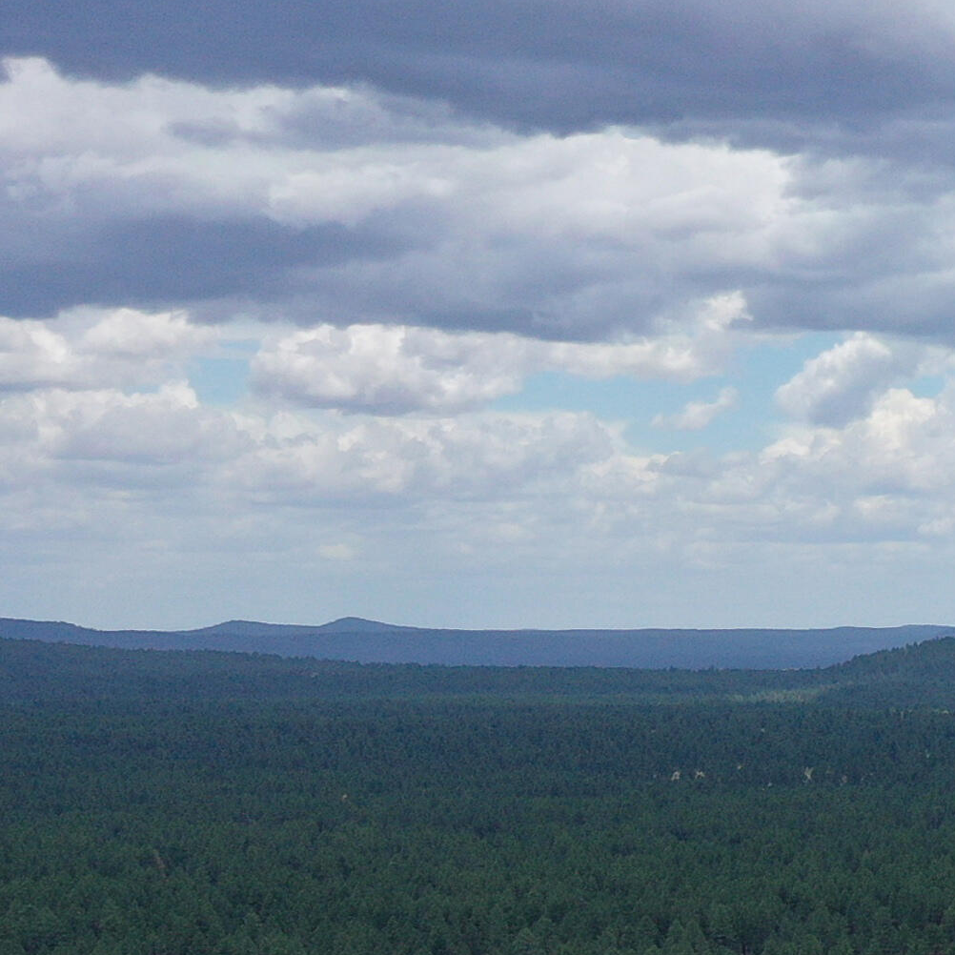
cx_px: 1845
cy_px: 882
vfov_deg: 13.3
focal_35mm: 130
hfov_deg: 12.1
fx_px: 4058
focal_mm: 10.26
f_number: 5.6
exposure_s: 1/500
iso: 100
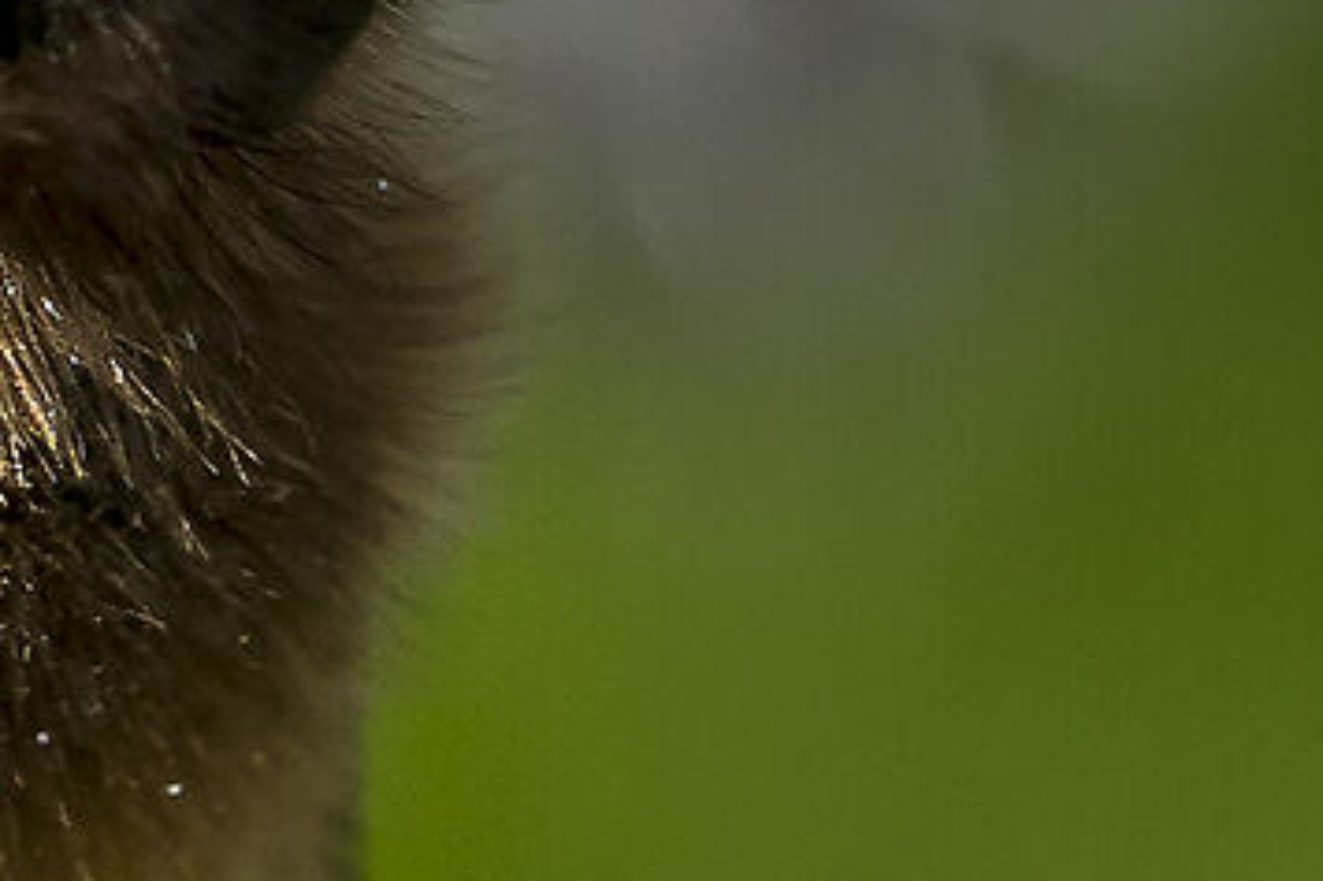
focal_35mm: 810
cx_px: -1695
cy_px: 152
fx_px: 29752
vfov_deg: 1.7
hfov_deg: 2.5
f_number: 10
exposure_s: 1/500
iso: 250
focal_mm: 60
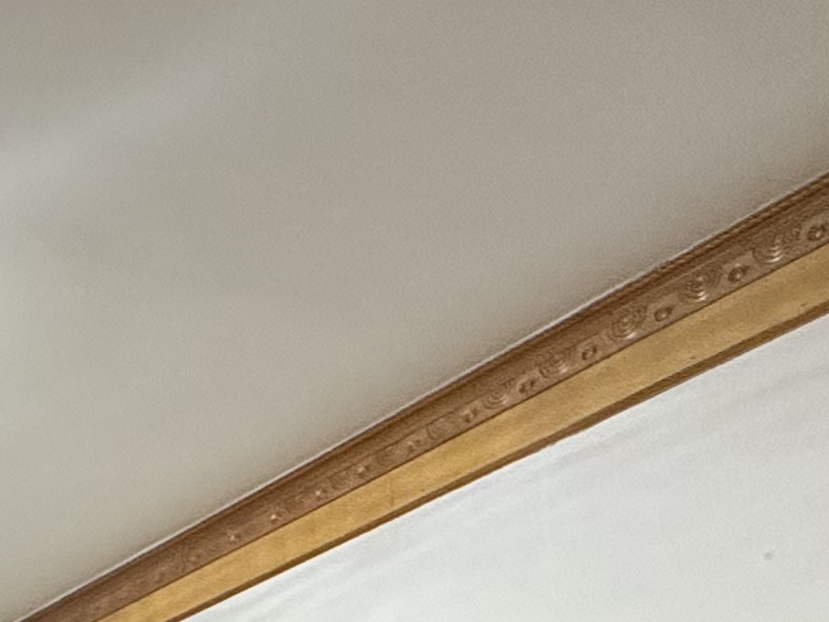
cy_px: 1064
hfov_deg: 22.0
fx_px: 1509
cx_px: -577
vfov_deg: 18.9
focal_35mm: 63
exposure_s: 1/50
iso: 640
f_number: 2.2
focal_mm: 2.22
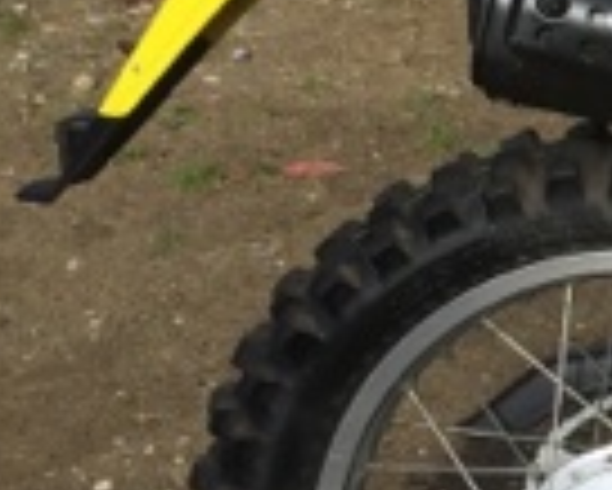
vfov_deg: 11.6
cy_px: 216
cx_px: 1224
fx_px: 2411
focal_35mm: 133
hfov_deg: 12.7
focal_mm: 4.15
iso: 32
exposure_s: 1/1799
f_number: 2.2
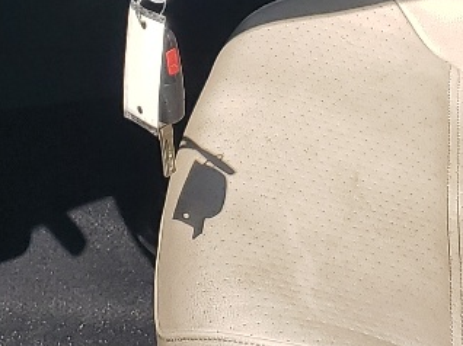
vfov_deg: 11.2
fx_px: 1751
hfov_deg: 15.1
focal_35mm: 131
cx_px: 242
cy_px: -26
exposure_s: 1/3333
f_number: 1.5
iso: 50
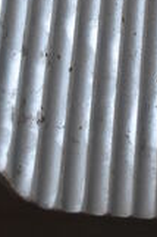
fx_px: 1395
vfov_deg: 9.4
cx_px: 173
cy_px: -139
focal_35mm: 213
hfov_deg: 6.4
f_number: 4
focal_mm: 25
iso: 800
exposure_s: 1/160
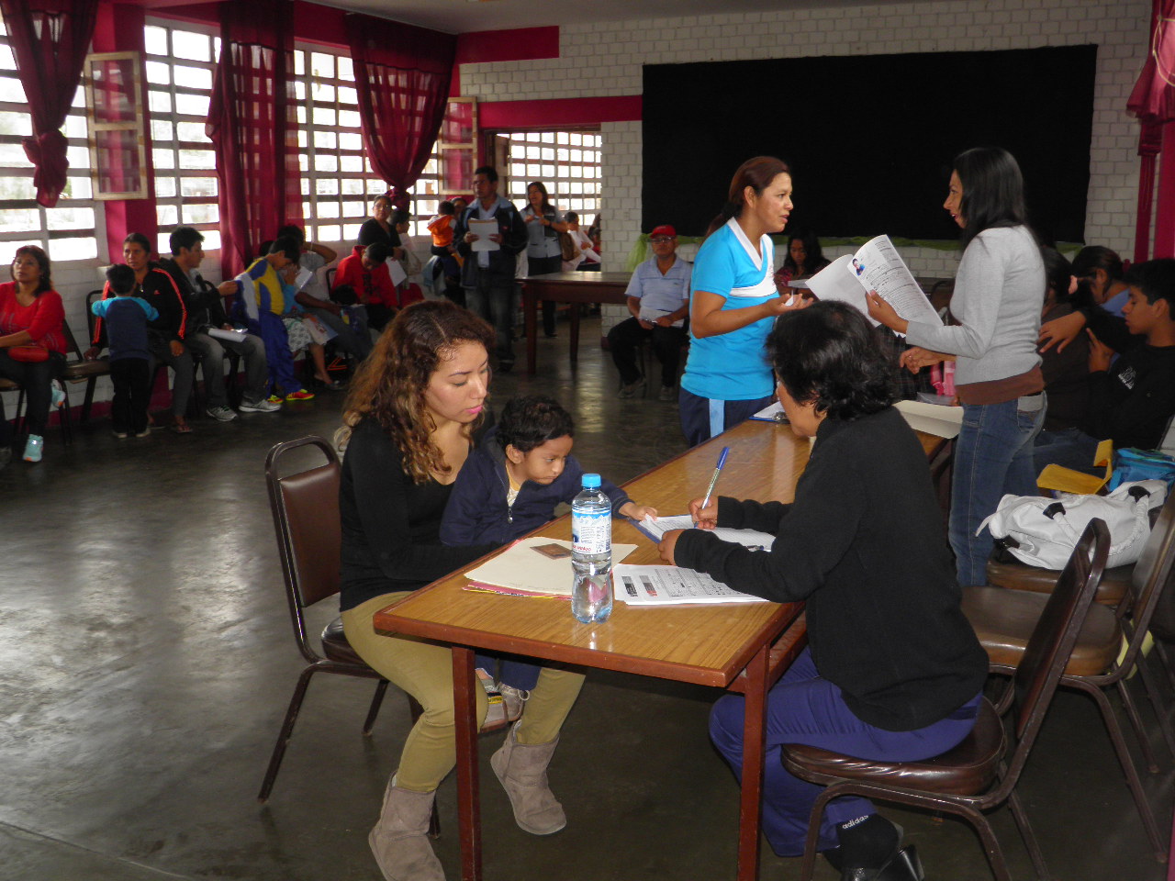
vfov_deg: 40.7
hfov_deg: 52.6
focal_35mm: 35
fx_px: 1188
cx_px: 588
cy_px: 440
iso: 100
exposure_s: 1/50
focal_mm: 6.3
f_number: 3.1
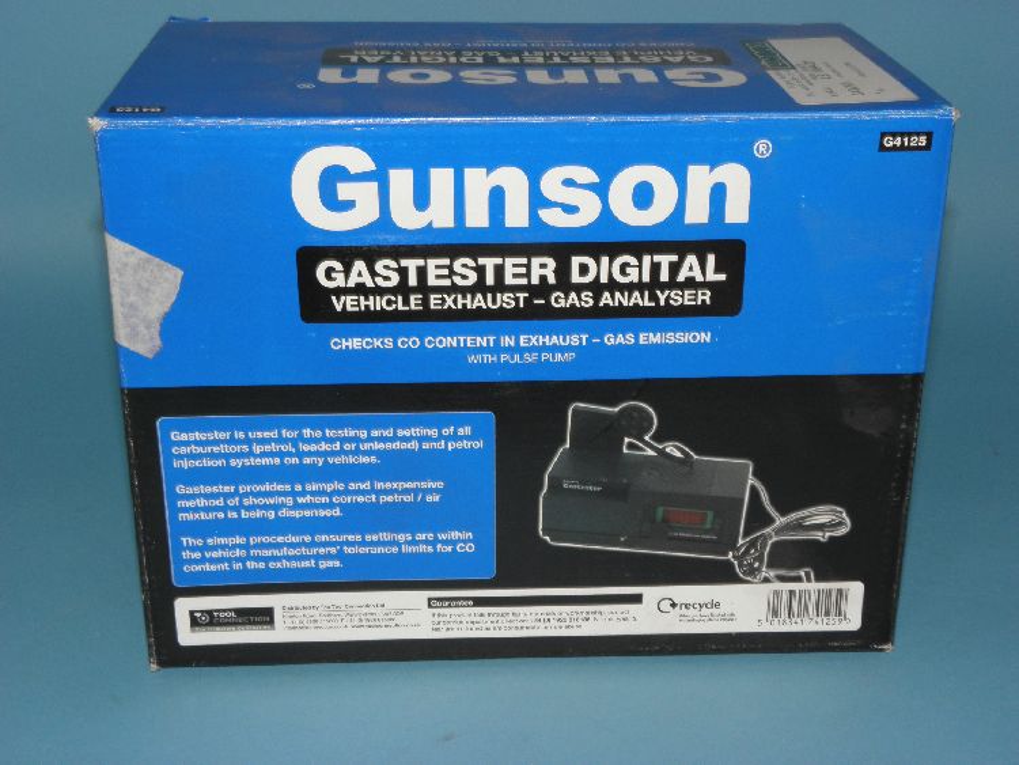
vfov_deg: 30.9
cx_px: 510
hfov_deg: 40.4
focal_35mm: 47
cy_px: 382
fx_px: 1384
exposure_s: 1/50
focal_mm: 8.53
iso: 100
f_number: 5.6
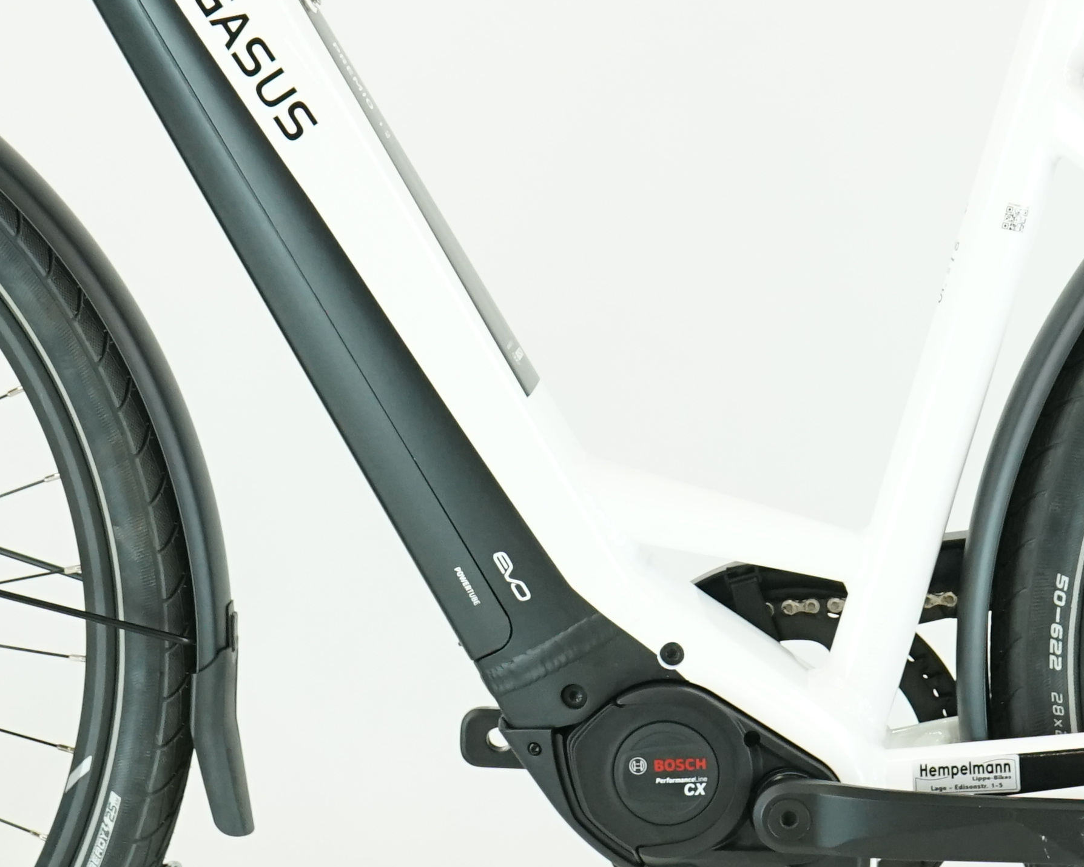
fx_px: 5358
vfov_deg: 9.2
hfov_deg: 11.5
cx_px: 655
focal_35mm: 167
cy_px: 215
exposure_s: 1/200
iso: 1600
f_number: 5.6
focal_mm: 53
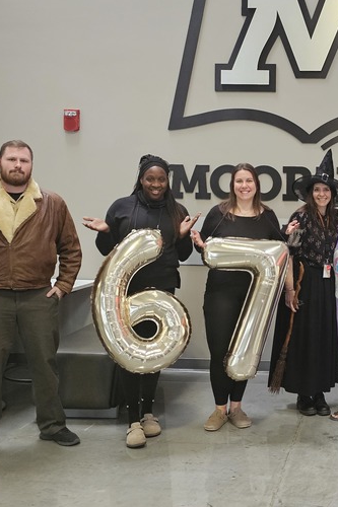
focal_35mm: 49
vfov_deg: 40.3
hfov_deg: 26.3
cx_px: 327
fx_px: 691
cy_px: 217
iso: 500
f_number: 1.7
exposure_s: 1/120
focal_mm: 6.3
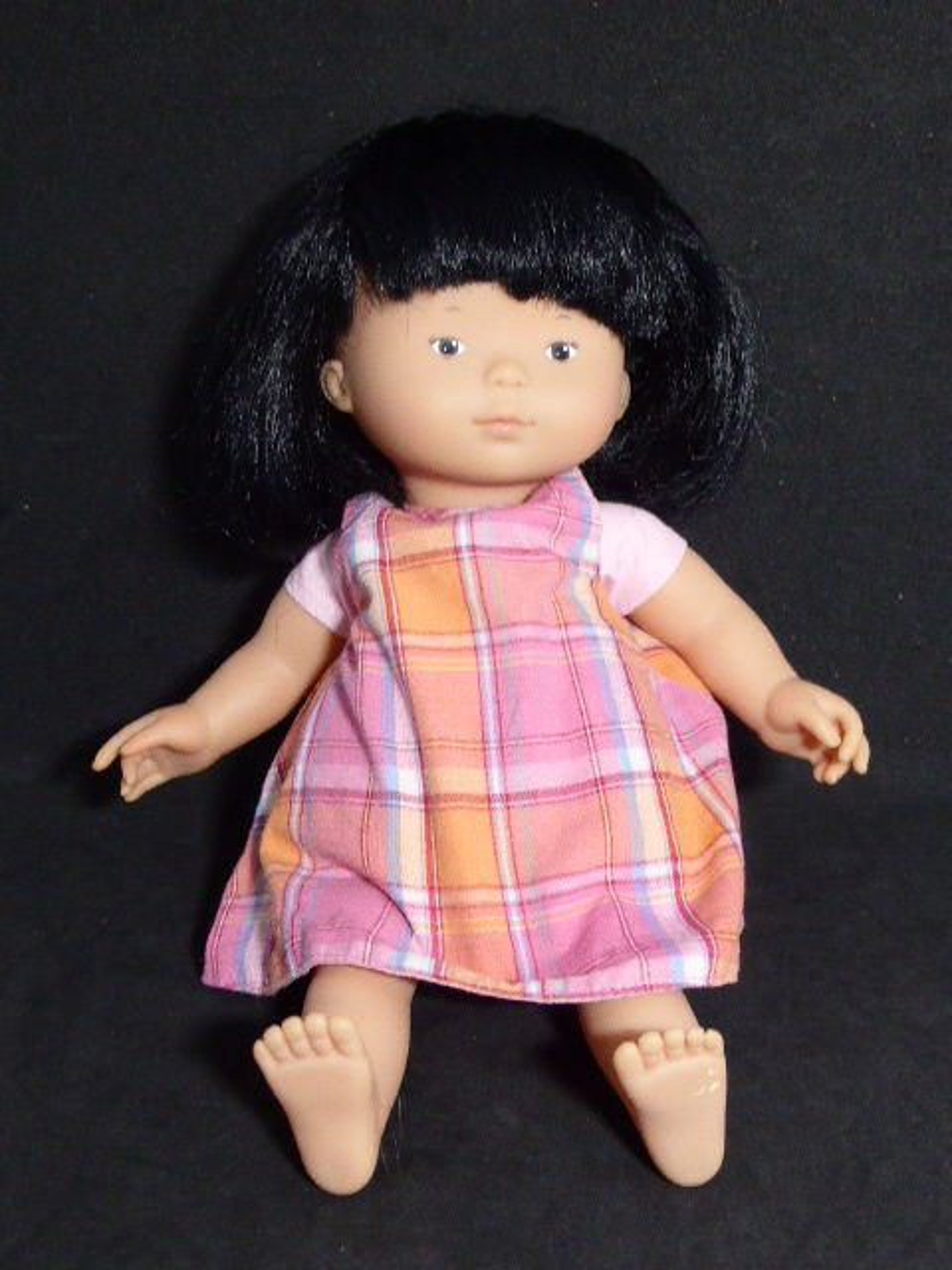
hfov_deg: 40.7
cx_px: 476
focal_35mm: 35
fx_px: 1283
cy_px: 635
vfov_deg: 52.6
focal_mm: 6.1
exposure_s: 1/30
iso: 400
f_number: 3.7
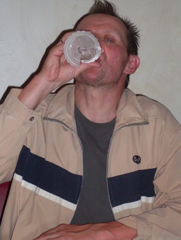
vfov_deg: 15.8
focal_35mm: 125
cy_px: 122
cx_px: 99
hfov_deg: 11.9
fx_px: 871
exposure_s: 1/60
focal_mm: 18.9
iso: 160
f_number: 5.2
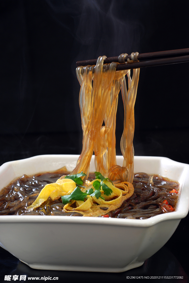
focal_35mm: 90
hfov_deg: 15.2
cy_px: 142
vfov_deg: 22.6
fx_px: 707
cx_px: 94
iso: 100
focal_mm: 60
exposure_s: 1/125
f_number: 11
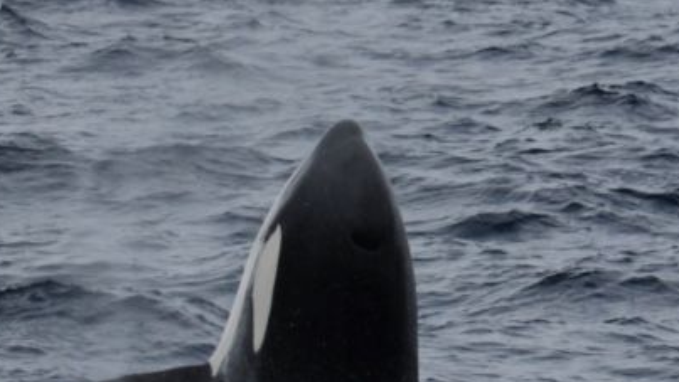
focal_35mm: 457
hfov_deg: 4.7
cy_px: 258
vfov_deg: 2.7
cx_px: 596
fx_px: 8231
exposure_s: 1/8000
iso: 900
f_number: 5.6
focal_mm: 220
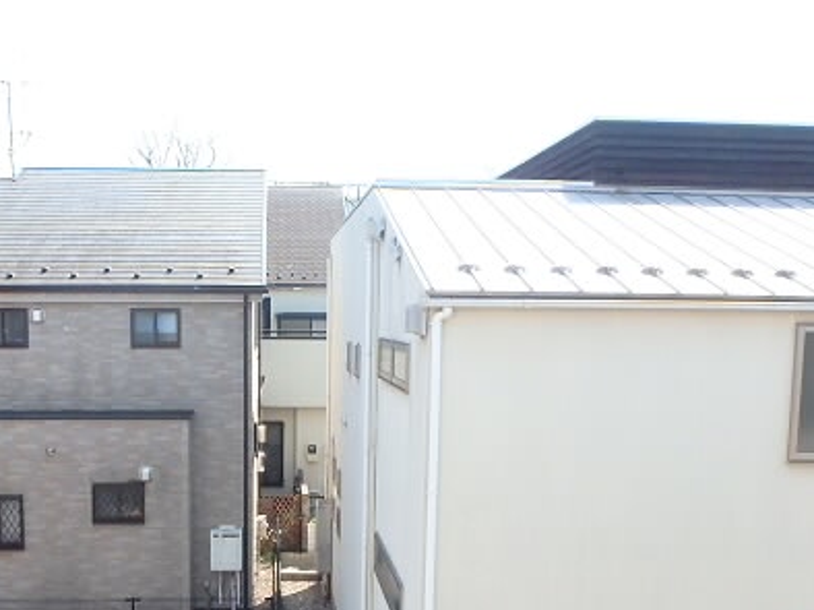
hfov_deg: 56.1
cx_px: 302
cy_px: 397
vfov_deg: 43.6
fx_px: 752
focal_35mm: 32
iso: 800
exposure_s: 1/800
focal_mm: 3.7
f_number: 6
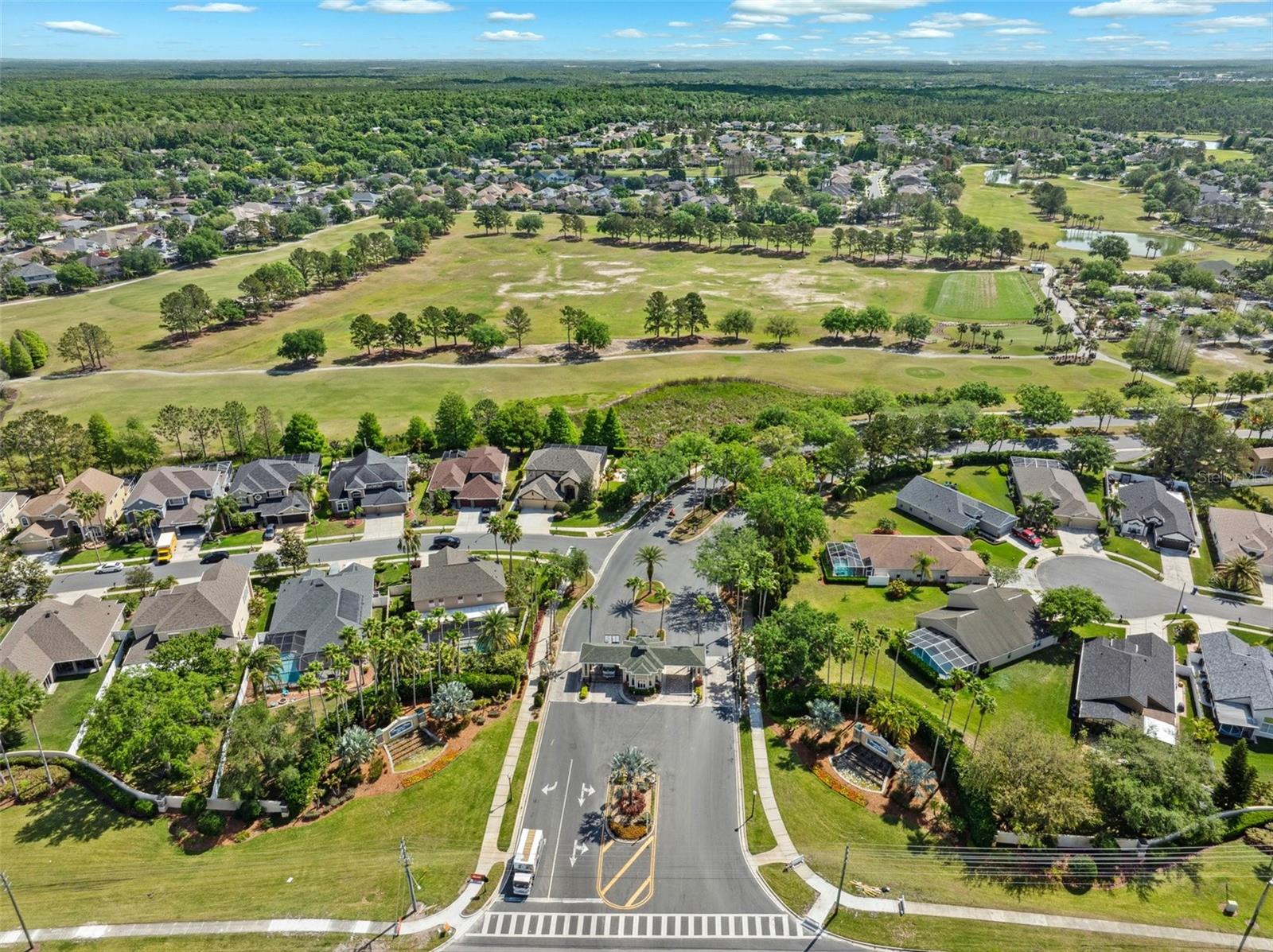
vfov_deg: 56.7
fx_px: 882
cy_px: 476
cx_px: 636
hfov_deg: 71.6
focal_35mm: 24
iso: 100
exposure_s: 1/320
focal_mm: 12.3
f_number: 9
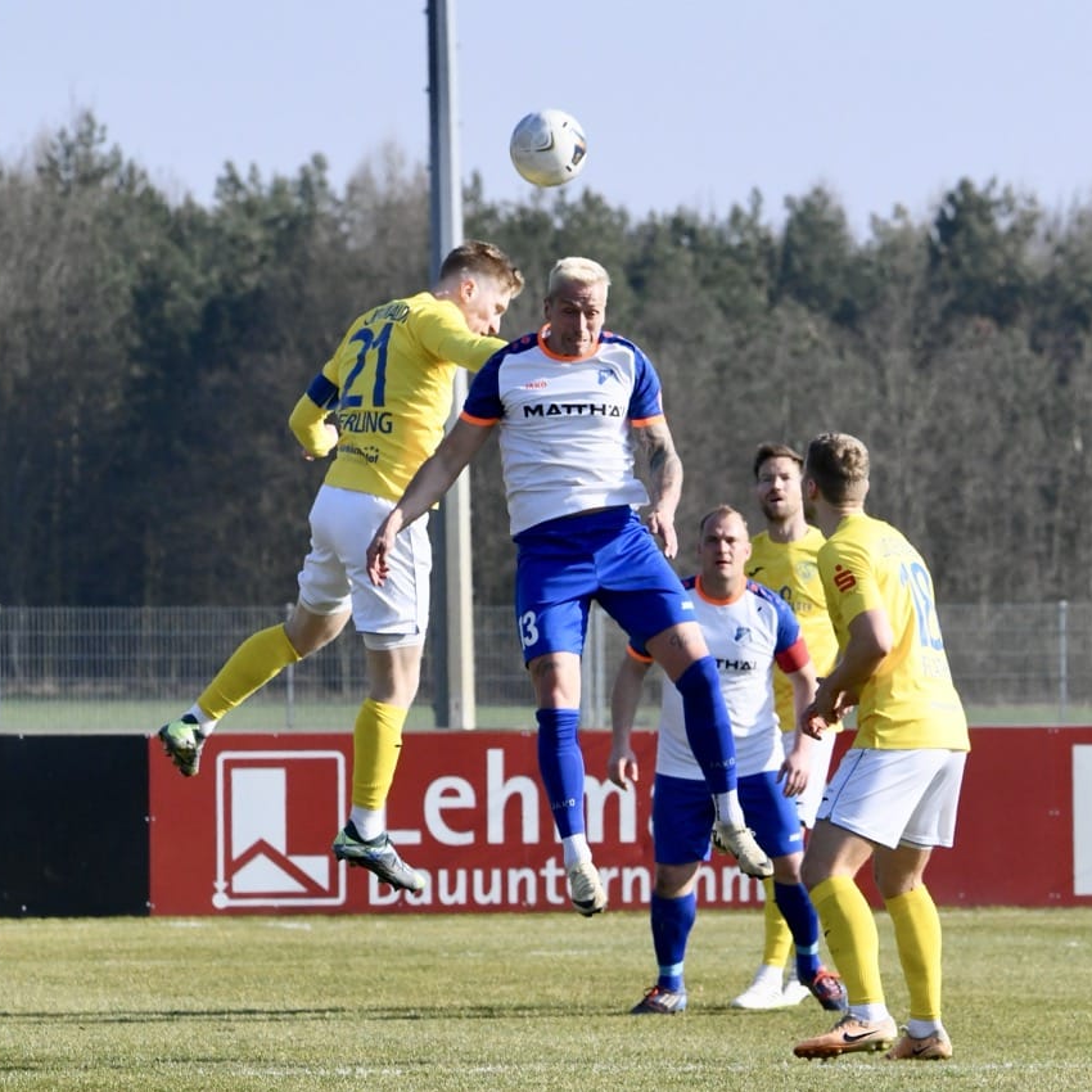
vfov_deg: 4.6
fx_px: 13705
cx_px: 705
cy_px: 547
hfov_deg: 4.6
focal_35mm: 384
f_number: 13
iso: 2500
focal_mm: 300
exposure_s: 1/1600
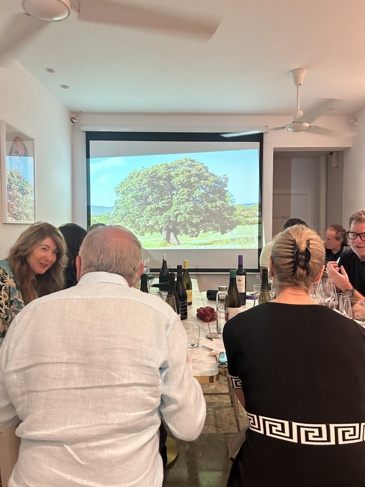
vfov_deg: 67.3
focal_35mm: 26
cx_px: 182
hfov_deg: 53.1
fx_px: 366
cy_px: 244
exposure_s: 1/50
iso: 320
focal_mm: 5.7
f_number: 1.5
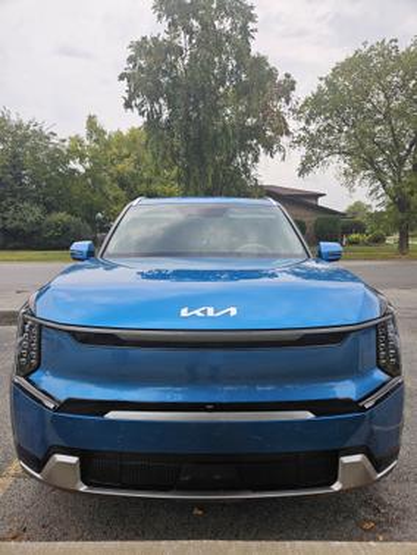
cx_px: 208
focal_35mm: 23
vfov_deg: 73.9
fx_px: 369
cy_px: 278
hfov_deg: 58.9
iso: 32
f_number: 1.8
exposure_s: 1/120
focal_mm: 5.4
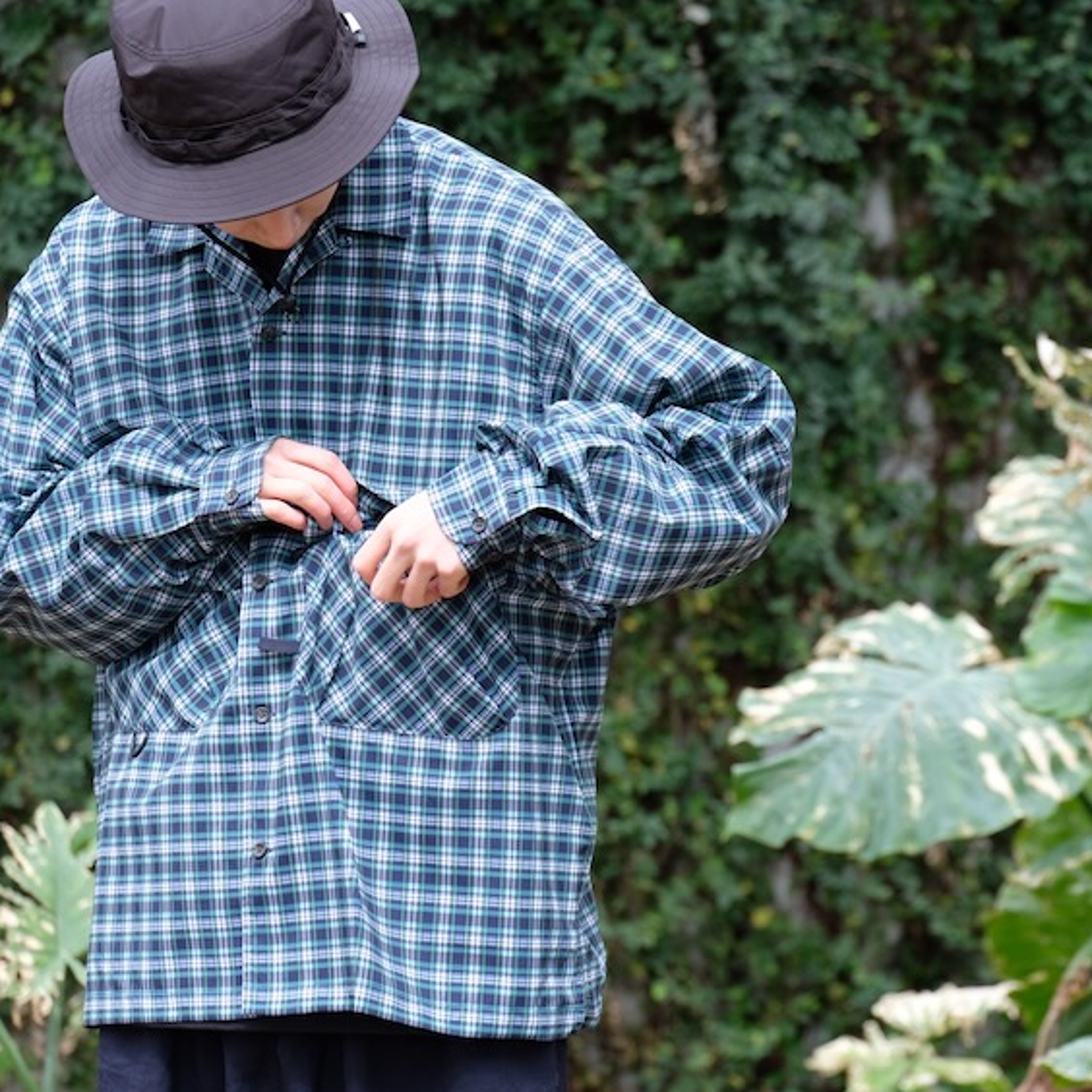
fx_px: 8280
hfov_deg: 7.5
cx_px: 592
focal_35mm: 232
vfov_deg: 7.5
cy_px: 547
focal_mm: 120.6
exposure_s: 1/160
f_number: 5.8
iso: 800
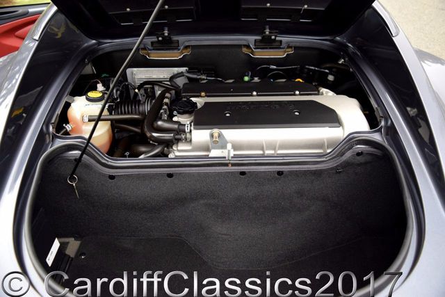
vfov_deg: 48.0
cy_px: 148
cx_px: 222
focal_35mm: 27
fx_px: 334
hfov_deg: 67.4
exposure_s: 1/60
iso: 640
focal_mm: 18
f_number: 4
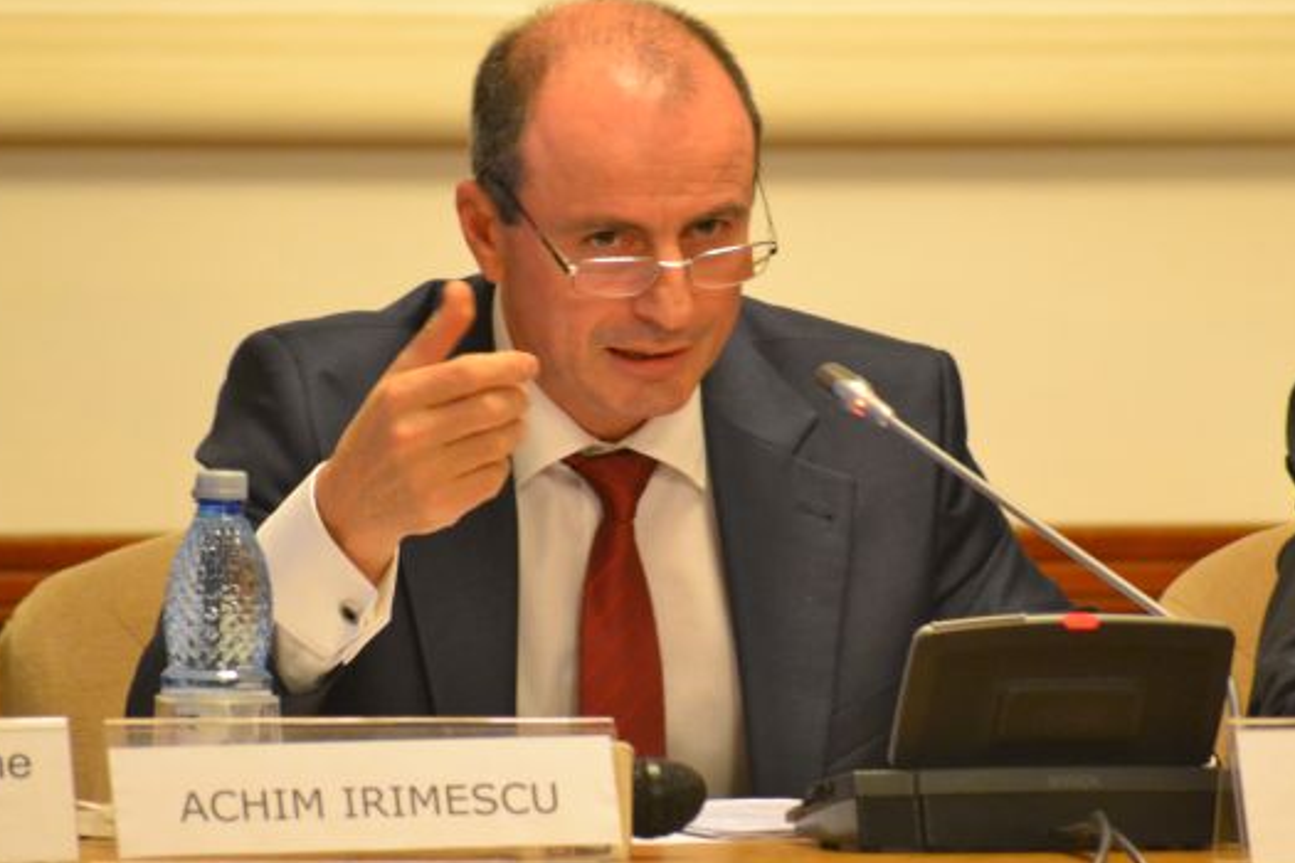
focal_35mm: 514
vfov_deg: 2.7
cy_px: 419
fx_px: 18488
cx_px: 664
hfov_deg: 4.0
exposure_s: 1/60
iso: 3200
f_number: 5.6
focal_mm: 300
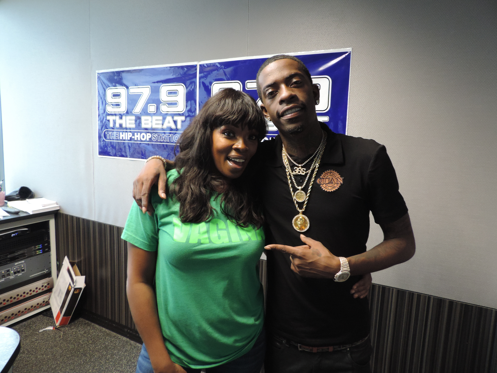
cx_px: 248
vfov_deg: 56.8
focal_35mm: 24
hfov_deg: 71.6
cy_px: 186
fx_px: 345
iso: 400
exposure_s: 1/20
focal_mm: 4.3
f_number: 3
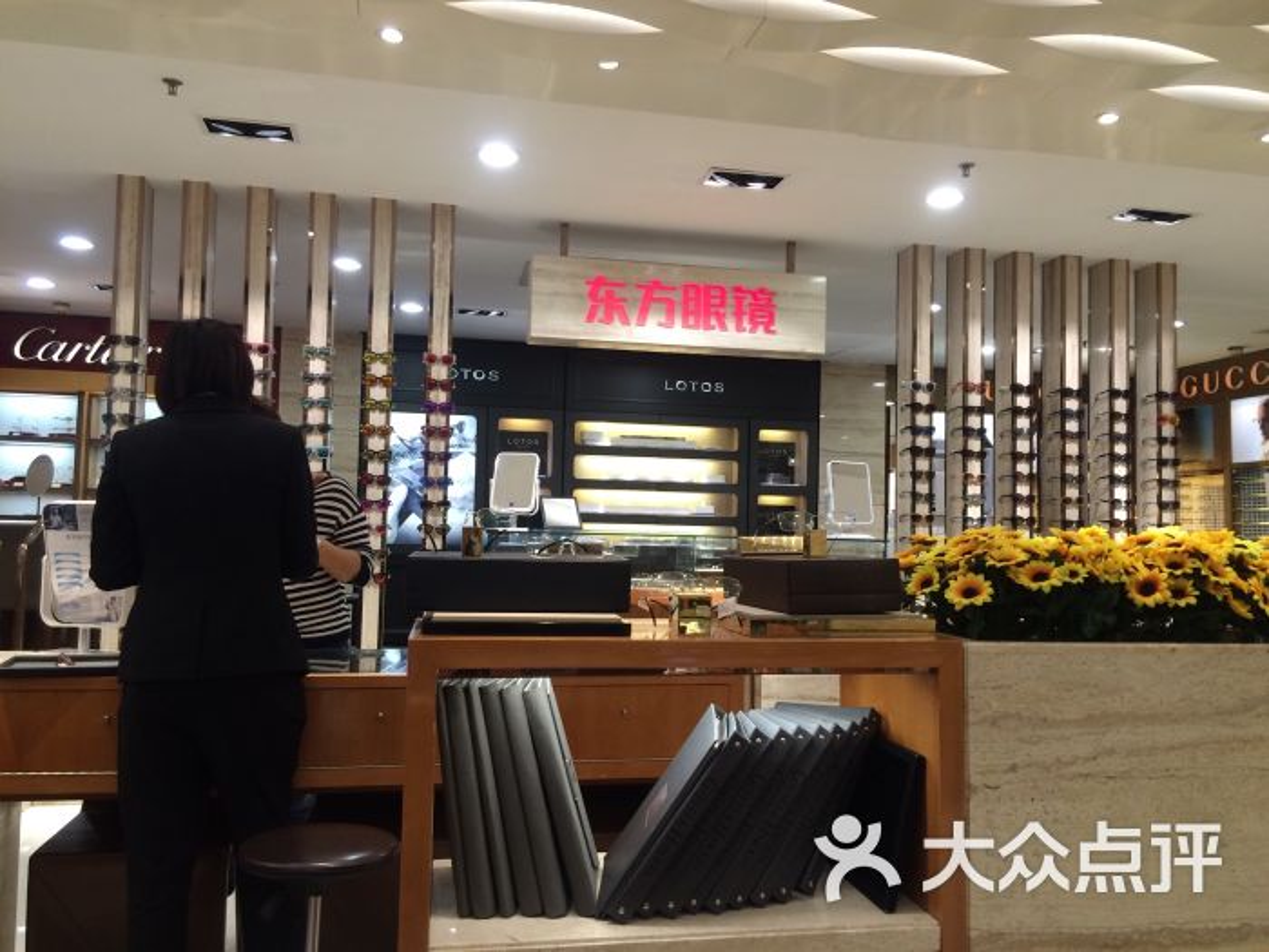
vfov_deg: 48.2
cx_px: 634
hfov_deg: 61.7
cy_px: 476
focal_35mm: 29
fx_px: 1063
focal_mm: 4.15
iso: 50
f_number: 2.2
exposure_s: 1/30
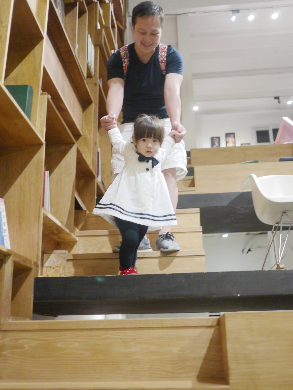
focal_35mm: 40
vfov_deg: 46.8
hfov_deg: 36.0
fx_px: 451
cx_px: 146
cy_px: 195
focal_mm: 20
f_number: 1.7
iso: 400
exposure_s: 1/40
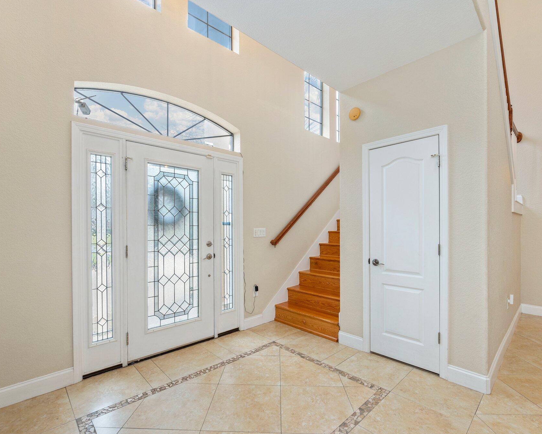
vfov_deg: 80.4
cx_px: 269
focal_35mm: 16
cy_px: 218
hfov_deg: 93.1
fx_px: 257
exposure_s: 1/30
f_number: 7.1
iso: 500
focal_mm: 14
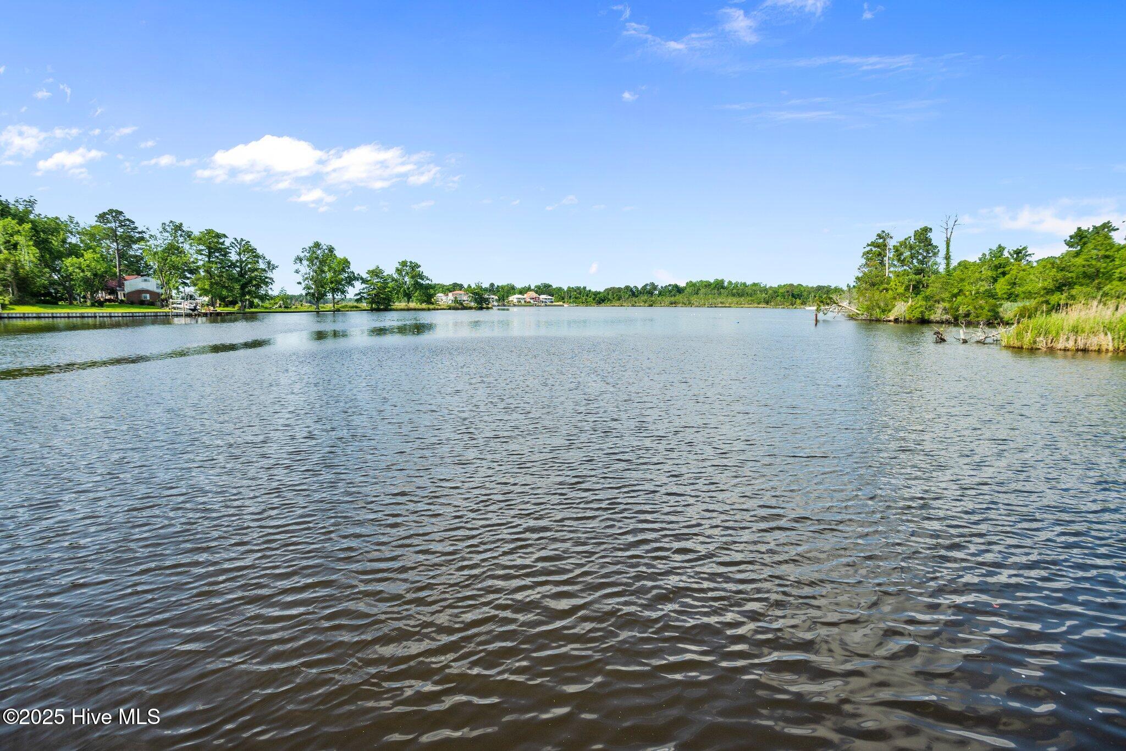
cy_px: 376
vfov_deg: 70.4
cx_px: 563
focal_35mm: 17
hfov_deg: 93.3
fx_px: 532
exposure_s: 1/500
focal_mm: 17
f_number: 8
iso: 125
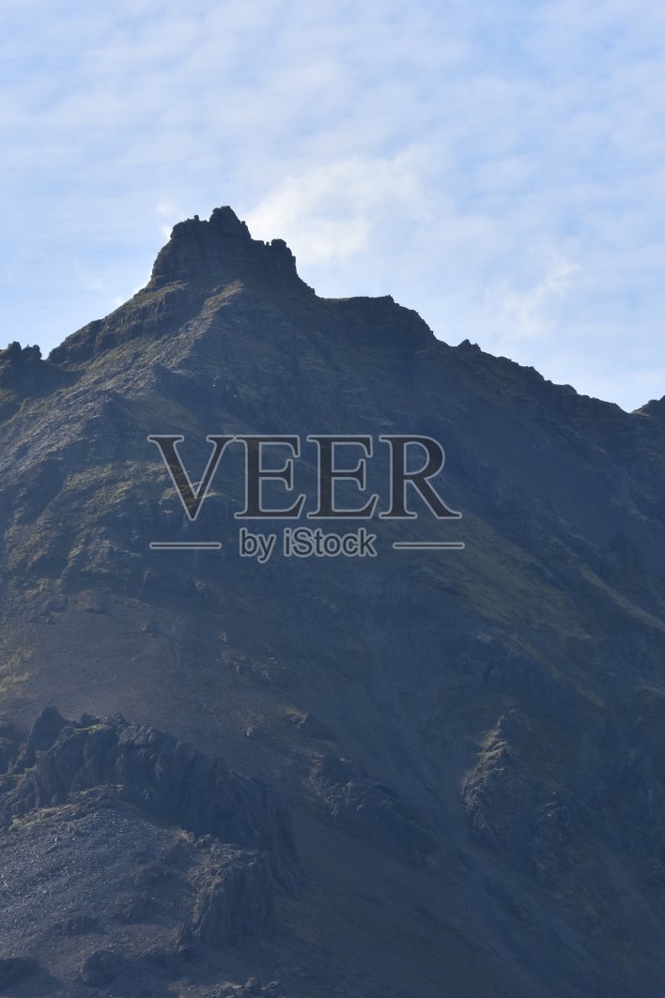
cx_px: 306
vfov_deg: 7.9
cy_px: 500
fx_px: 7264
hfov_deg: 5.2
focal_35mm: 262
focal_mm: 116
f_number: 7.1
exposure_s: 1/2000
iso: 400
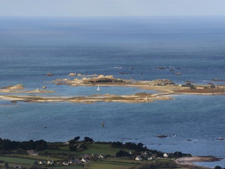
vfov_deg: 7.2
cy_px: 86
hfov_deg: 9.7
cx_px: 101
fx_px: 1332
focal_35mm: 205
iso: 800
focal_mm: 180
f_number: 14
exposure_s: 1/1000
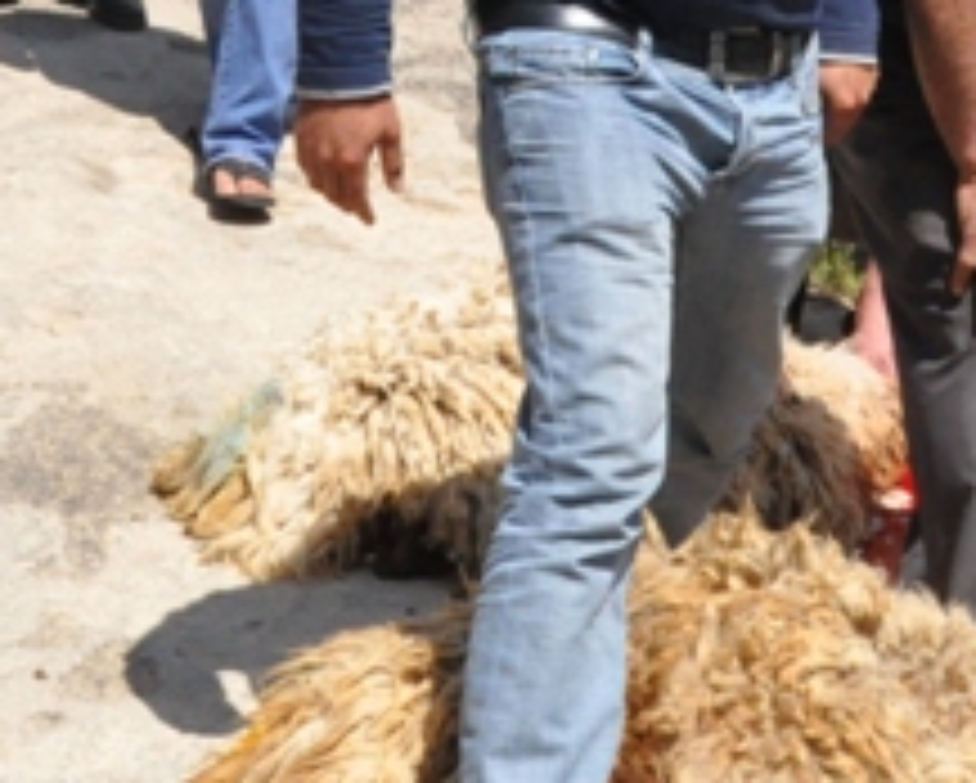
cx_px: 526
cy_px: 97
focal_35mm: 109
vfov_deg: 14.1
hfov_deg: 17.6
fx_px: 3143
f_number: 18
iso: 2000
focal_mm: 21
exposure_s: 1/1250
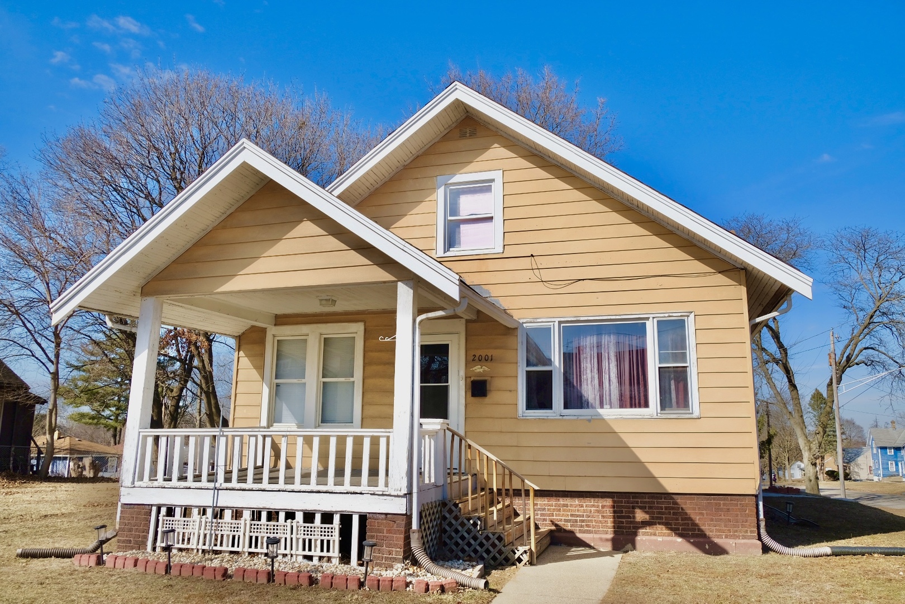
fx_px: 679
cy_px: 302
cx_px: 452
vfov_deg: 47.9
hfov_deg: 67.4
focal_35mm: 27
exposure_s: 1/2000
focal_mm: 18
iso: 250
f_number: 4
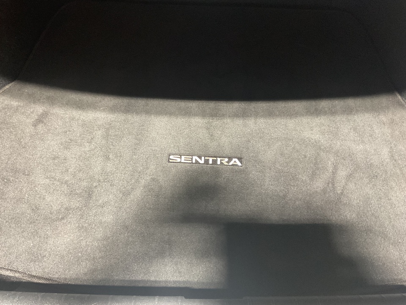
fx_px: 340
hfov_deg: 61.7
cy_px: 152
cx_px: 203
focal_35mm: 29
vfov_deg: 48.2
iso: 320
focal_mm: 3
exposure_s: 1/33
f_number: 1.8
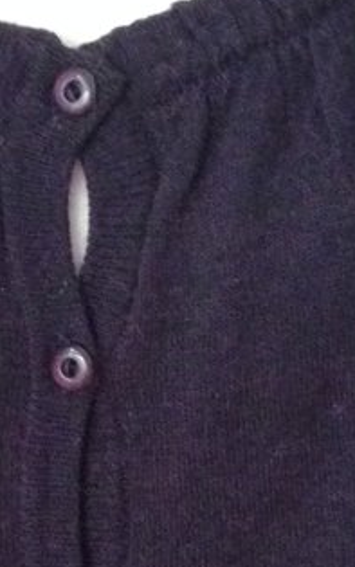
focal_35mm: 148
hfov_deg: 8.8
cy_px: 598
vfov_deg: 13.9
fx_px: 2290
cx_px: 61
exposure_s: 1/20
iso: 400
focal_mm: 4.12
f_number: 2.4
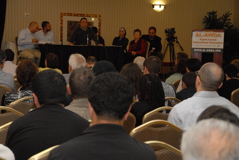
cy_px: 80
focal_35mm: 98
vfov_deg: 14.1
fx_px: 648
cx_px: 120
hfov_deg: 20.9
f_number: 8
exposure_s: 1/60
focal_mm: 65
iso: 1250
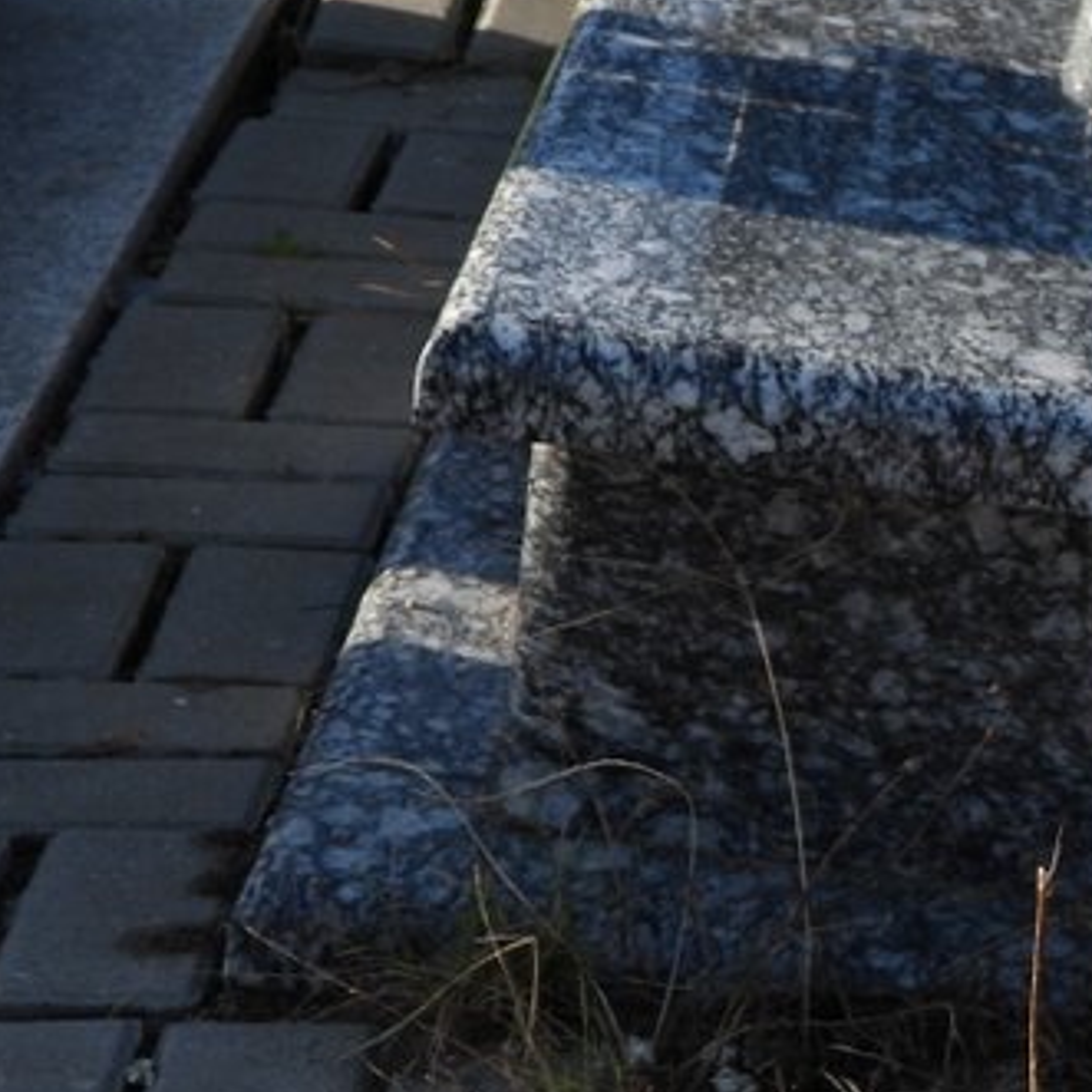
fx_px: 5853
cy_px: 426
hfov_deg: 10.3
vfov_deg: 10.7
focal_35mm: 164
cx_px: 1564
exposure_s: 1/640
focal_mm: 10.7
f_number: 3.5
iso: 100
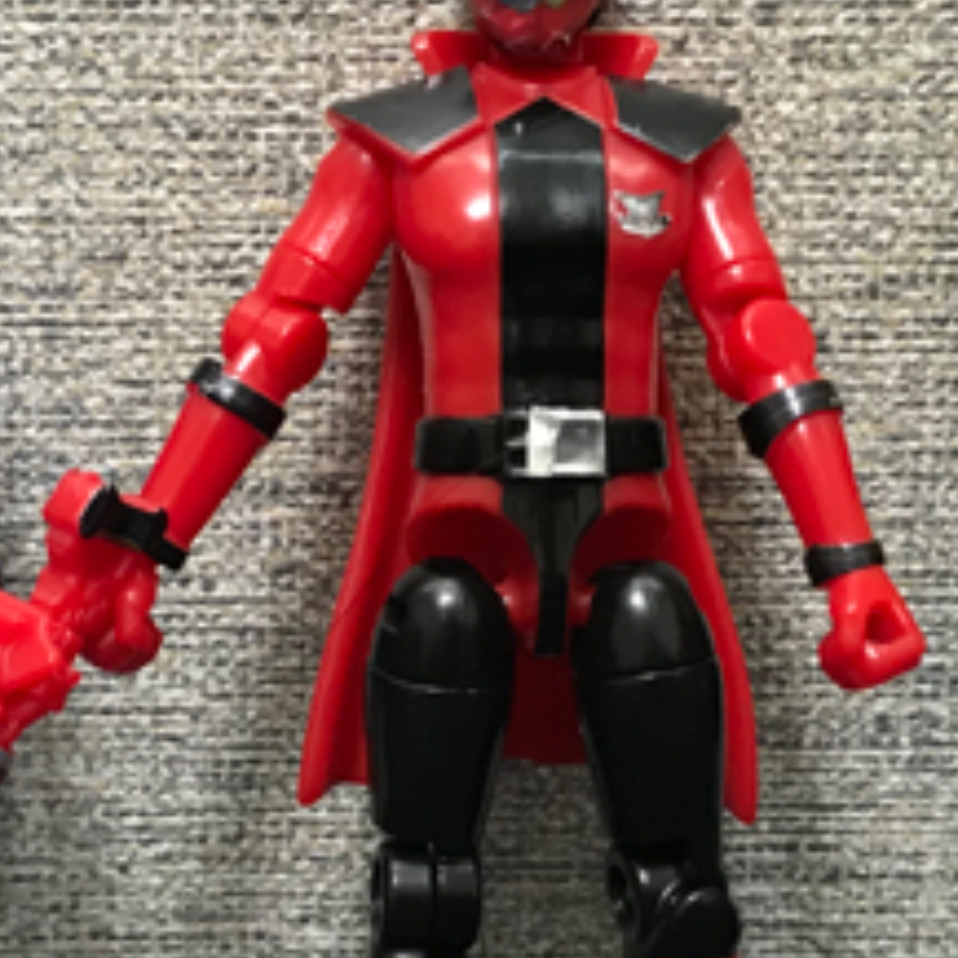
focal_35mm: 73
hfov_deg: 23.7
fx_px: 2286
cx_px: 459
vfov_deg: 23.7
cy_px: 512
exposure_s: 1/17
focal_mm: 3.99
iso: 80
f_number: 1.8
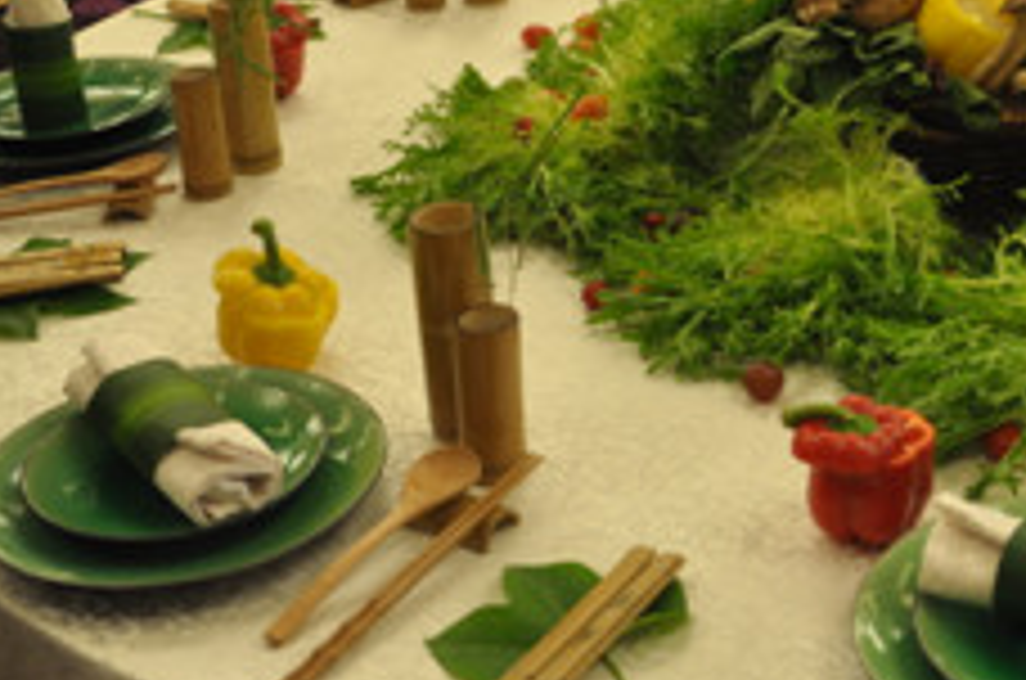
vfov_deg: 19.6
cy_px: 302
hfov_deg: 28.1
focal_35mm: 69
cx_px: 936
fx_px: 1965
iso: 400
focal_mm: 21
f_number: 3.8
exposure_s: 1/60
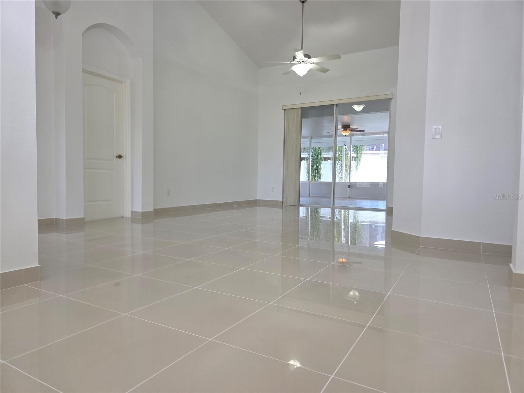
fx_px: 348
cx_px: 262
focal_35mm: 23
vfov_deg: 58.9
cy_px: 196
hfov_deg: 73.9
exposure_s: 1/120
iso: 160
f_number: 1.7
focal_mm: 6.3
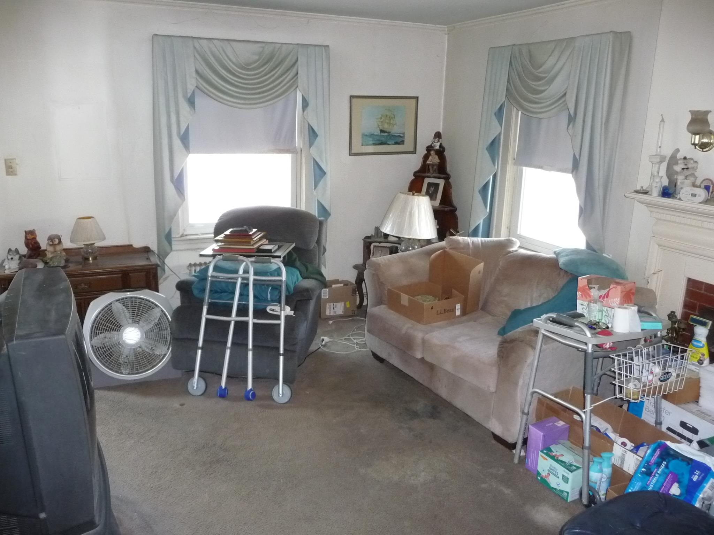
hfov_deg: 63.4
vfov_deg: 49.7
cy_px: 268
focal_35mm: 28
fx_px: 578
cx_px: 357
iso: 400
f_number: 3.3
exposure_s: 1/30
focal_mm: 4.7
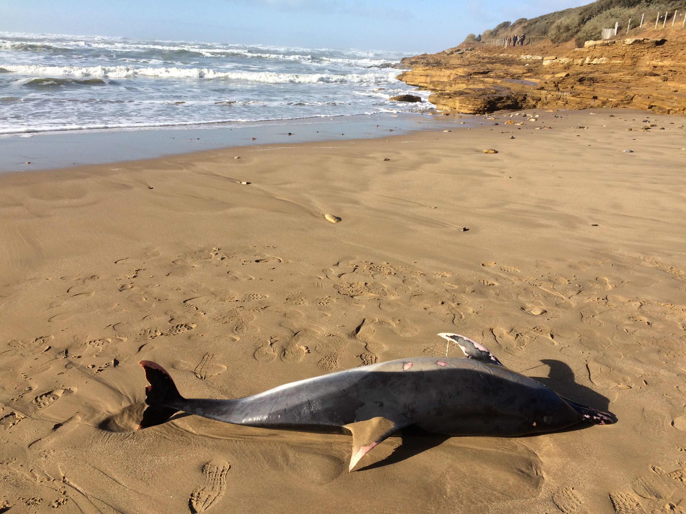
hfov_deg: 61.7
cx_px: 343
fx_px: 575
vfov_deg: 48.2
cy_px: 257
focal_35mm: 29
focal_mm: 4.15
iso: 32
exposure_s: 1/2160
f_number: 2.2
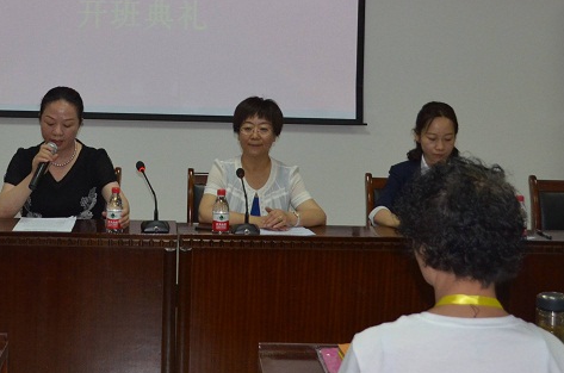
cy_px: 63
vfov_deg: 17.9
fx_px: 1172
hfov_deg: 26.7
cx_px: 149
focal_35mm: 75
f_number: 4
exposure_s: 1/60
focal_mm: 24
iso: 800
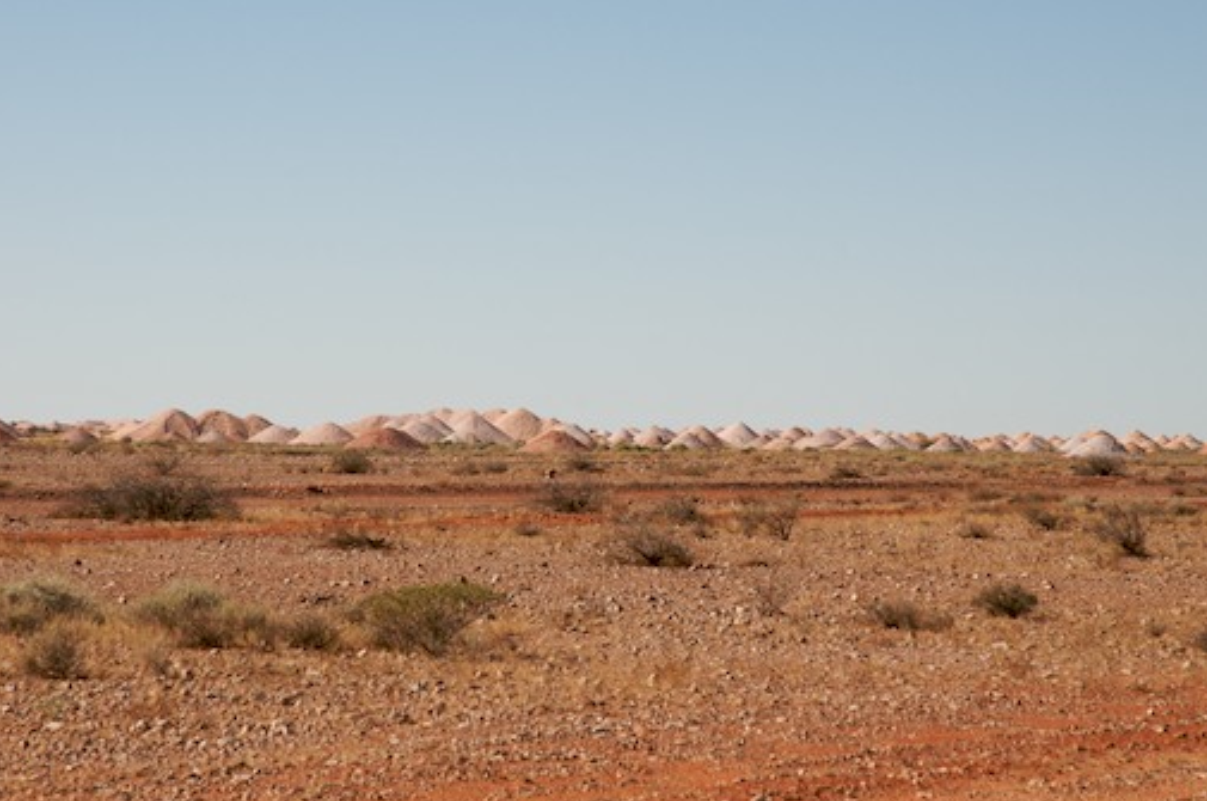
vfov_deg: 9.0
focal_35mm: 152
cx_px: 504
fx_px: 5075
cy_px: 411
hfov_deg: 13.6
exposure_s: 1/500
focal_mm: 85
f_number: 11
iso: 320
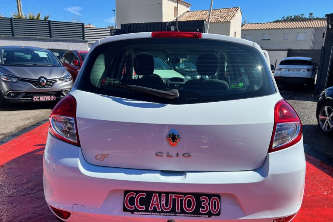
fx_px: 259
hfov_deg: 65.5
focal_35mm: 28
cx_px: 169
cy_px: 125
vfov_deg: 46.3
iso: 50
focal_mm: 5.7
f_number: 1.5
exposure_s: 1/3165
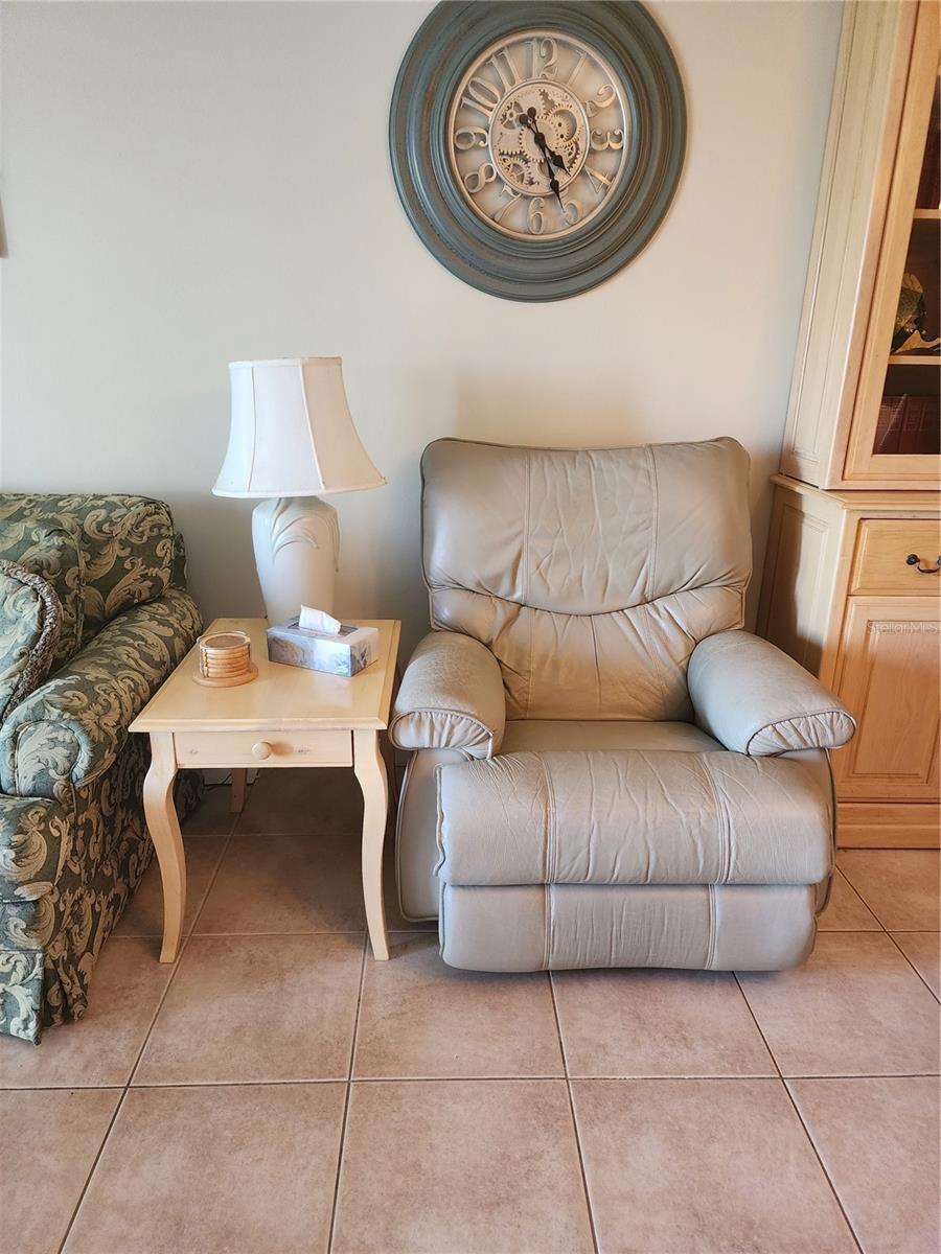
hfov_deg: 58.9
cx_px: 470
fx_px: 834
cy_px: 627
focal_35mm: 23
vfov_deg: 73.9
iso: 800
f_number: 1.8
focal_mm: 6.4
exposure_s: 1/120
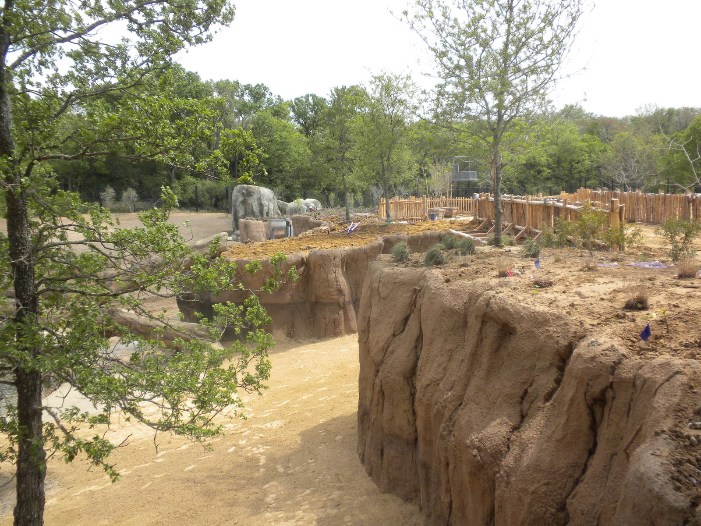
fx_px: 749
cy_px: 263
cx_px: 350
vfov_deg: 38.7
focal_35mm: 37
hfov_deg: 50.1
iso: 64
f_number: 3.5
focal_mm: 6.6
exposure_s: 1/419
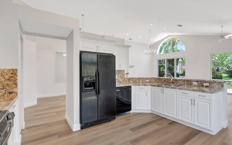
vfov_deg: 65.0
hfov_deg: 90.3
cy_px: 74
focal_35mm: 18
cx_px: 134
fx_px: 114
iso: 1100
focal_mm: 10
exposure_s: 1/30
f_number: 8
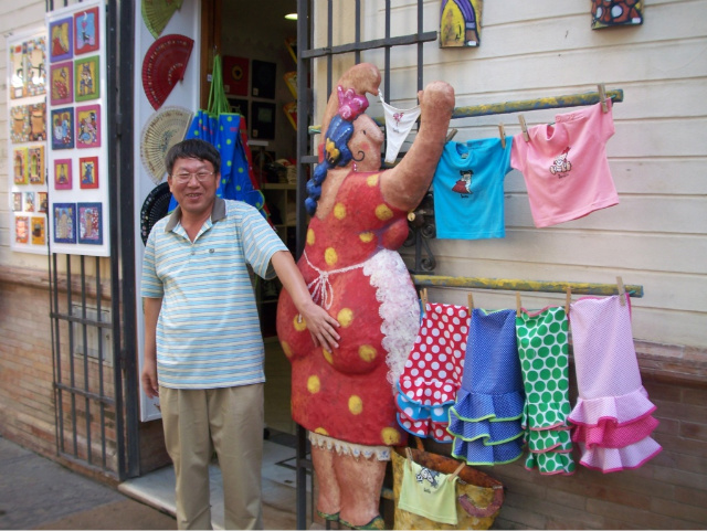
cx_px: 354
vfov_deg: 37.8
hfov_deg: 48.9
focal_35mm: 38
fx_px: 777
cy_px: 266
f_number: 3.9
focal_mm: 6.3
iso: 64
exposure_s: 1/60
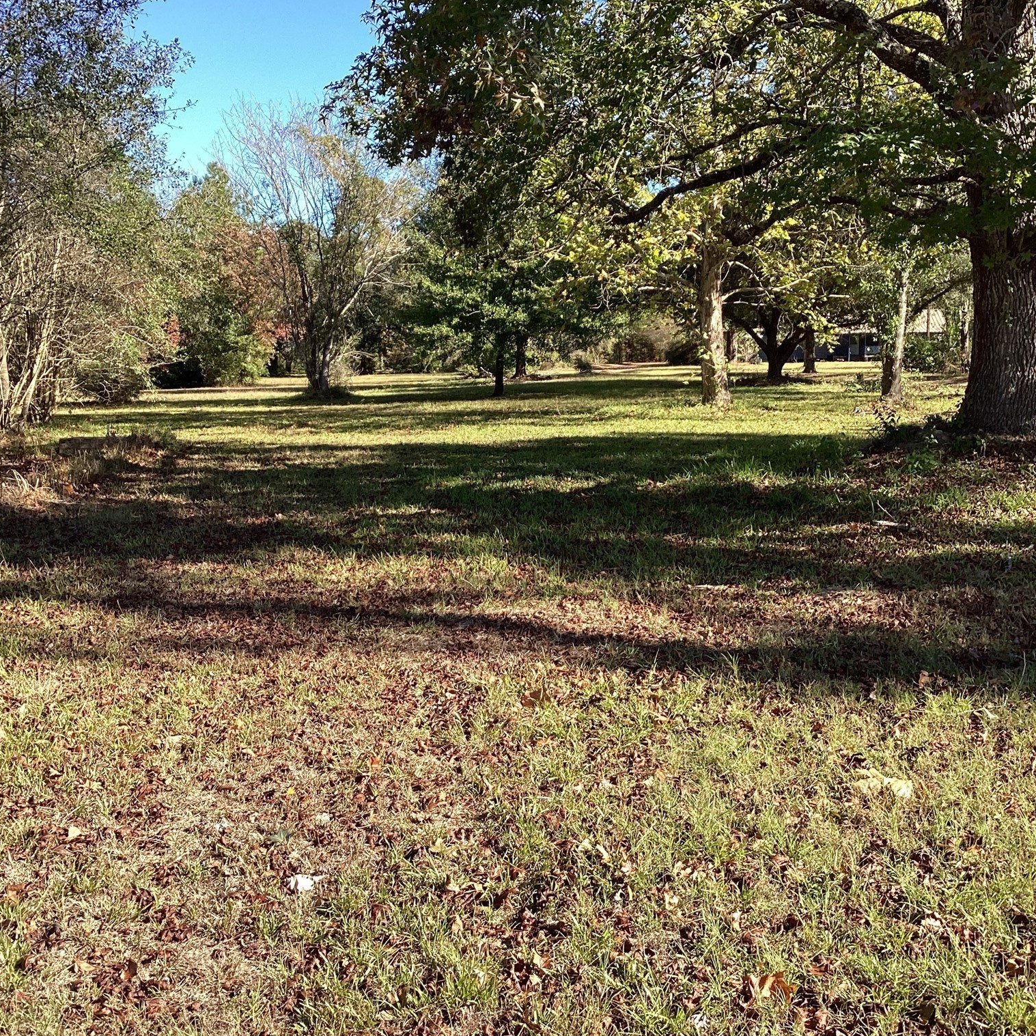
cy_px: 426
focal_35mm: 37
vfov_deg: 44.7
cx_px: 514
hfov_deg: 44.9
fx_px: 1253
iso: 25
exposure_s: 1/354
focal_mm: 3.3
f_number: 2.4
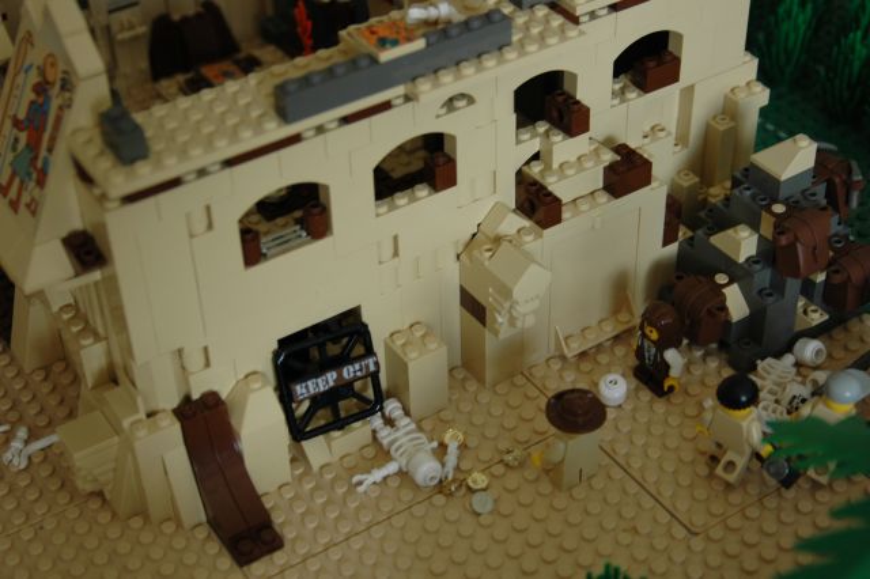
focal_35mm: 60
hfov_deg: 33.4
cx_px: 435
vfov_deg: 22.6
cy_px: 290
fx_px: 1449
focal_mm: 40
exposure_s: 1/80
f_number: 4.5
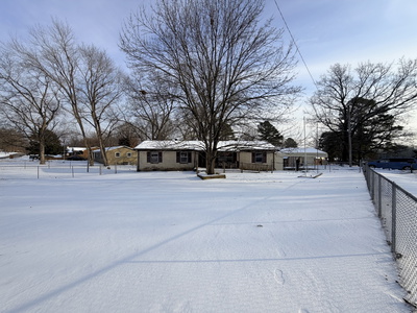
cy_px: 156
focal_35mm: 14
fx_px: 169
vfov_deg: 85.7
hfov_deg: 102.1
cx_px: 208
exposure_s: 1/901
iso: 20
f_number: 2.2
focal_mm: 2.22
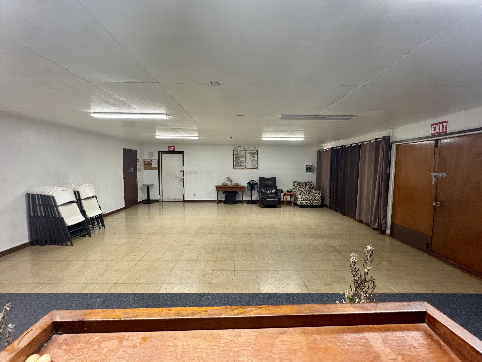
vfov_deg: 85.7
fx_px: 195
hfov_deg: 102.1
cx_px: 241
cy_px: 181
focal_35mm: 14
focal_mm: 2.22
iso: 250
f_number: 2.2
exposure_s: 1/60
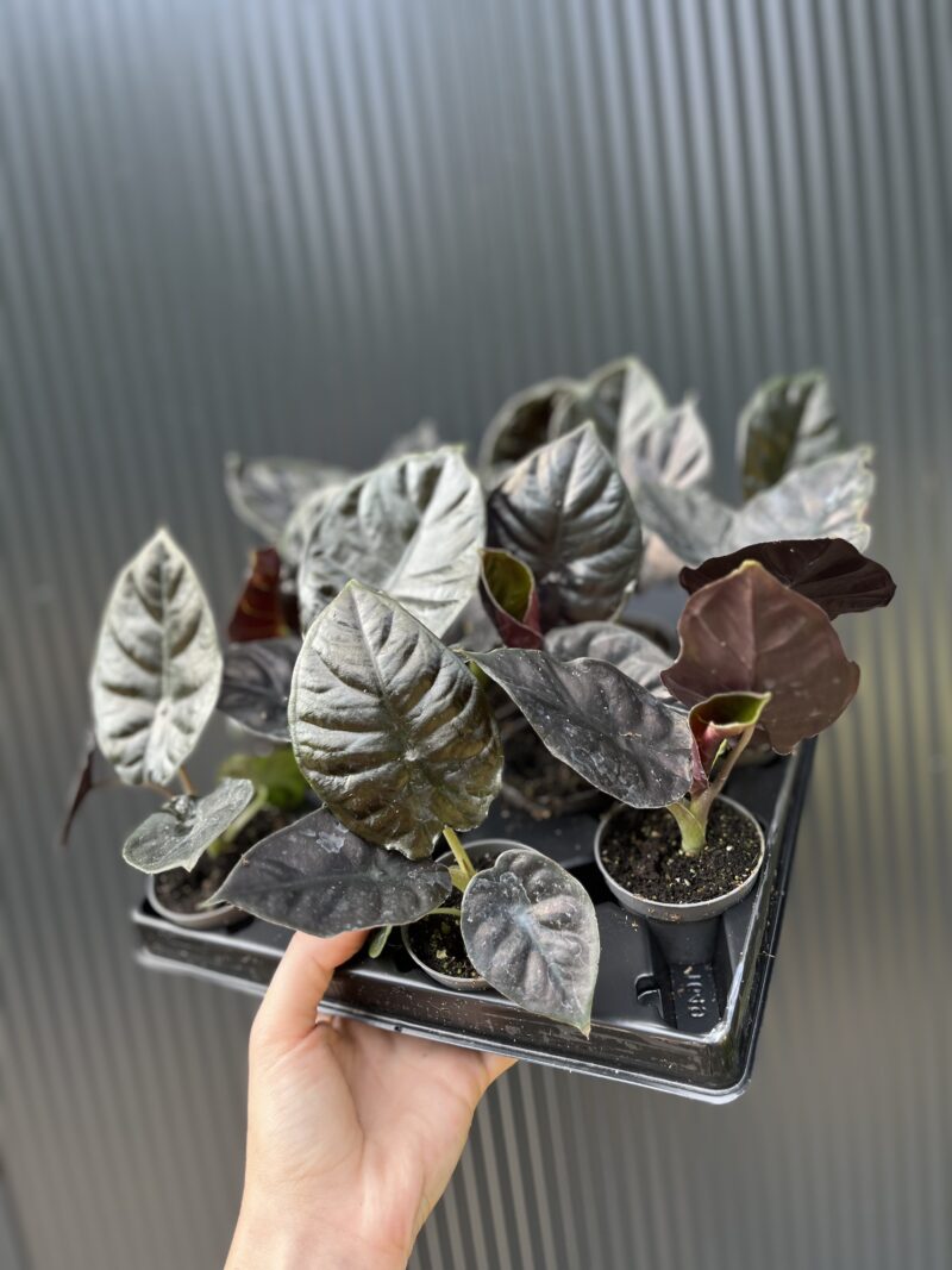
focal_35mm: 26
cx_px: 476
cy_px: 635
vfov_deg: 67.3
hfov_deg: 53.1
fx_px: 954
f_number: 1.6
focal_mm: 5.1
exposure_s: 1/150
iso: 32
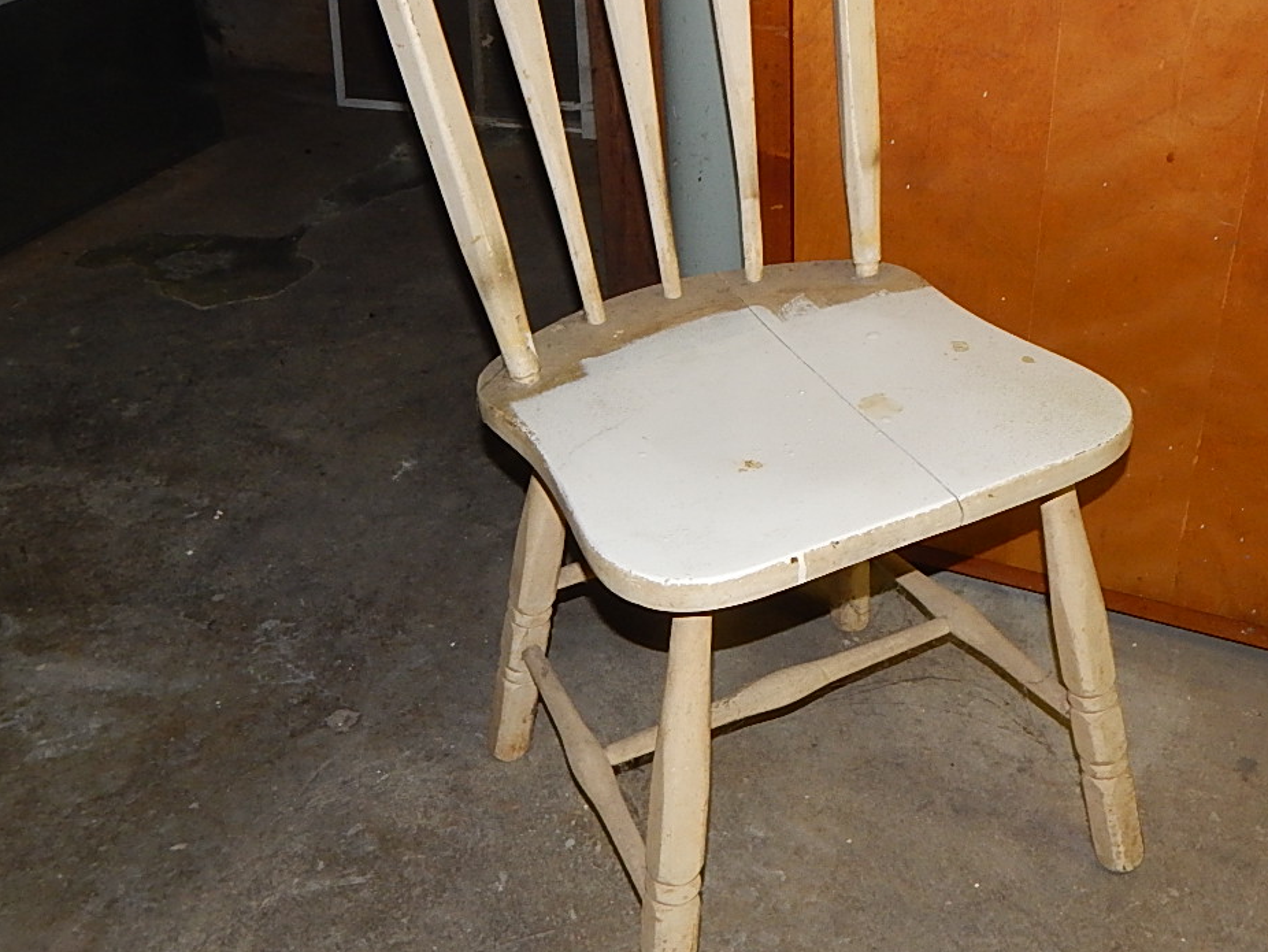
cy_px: 430
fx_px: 1392
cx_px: 785
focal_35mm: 38
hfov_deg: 48.5
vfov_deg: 37.7
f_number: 3
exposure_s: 1/30
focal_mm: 4
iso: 200
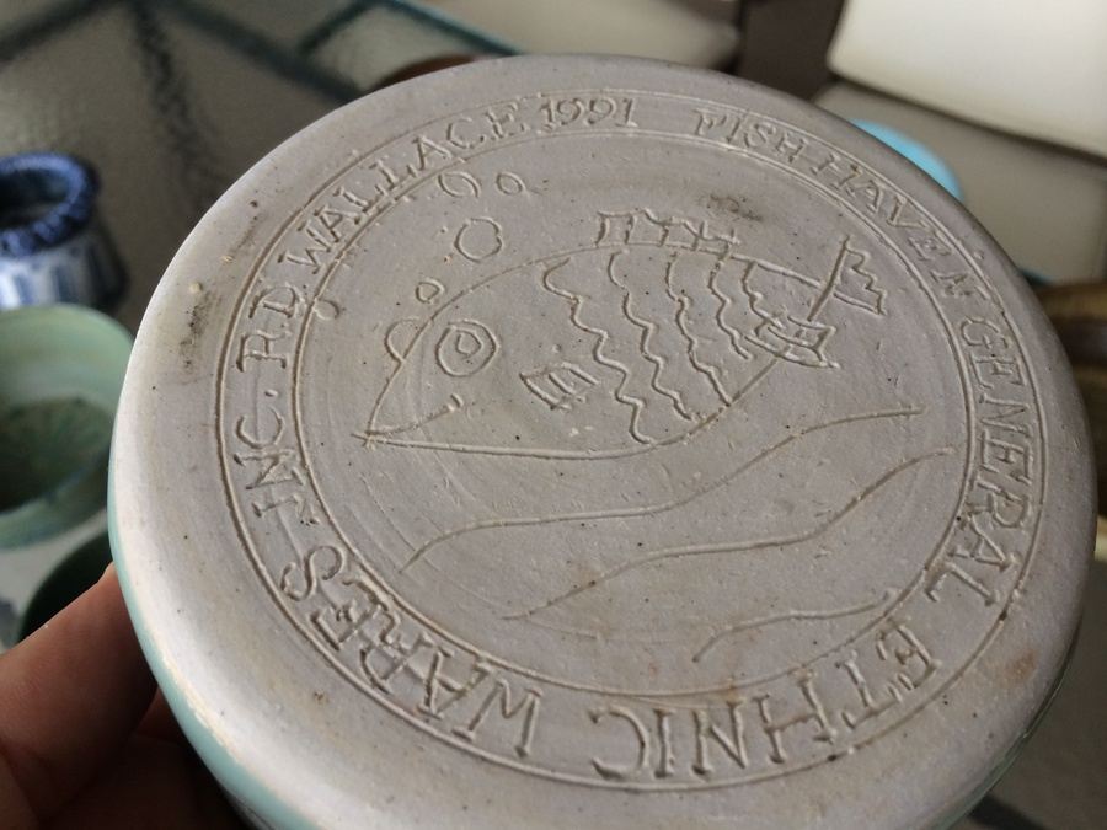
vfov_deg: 46.8
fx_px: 959
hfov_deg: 60.0
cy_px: 415
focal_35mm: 30
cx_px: 554
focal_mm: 4.12
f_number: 2.2
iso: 50
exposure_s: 1/30
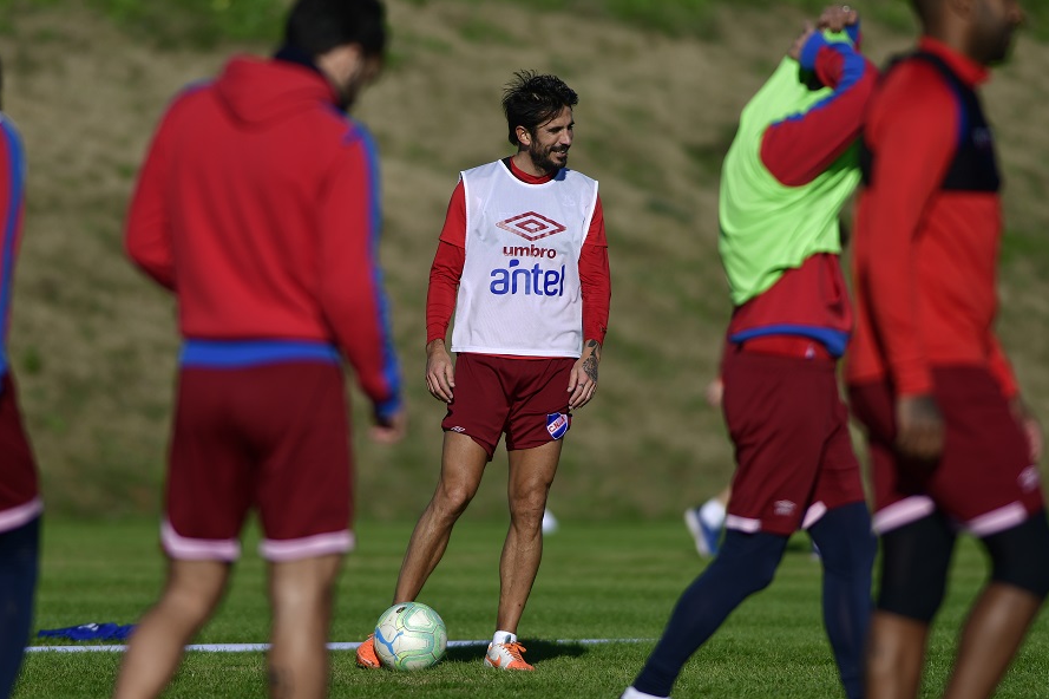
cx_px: 491
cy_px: 384
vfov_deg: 2.7
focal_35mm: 506
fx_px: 14738
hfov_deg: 4.1
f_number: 3.5
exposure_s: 1/1600
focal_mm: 300
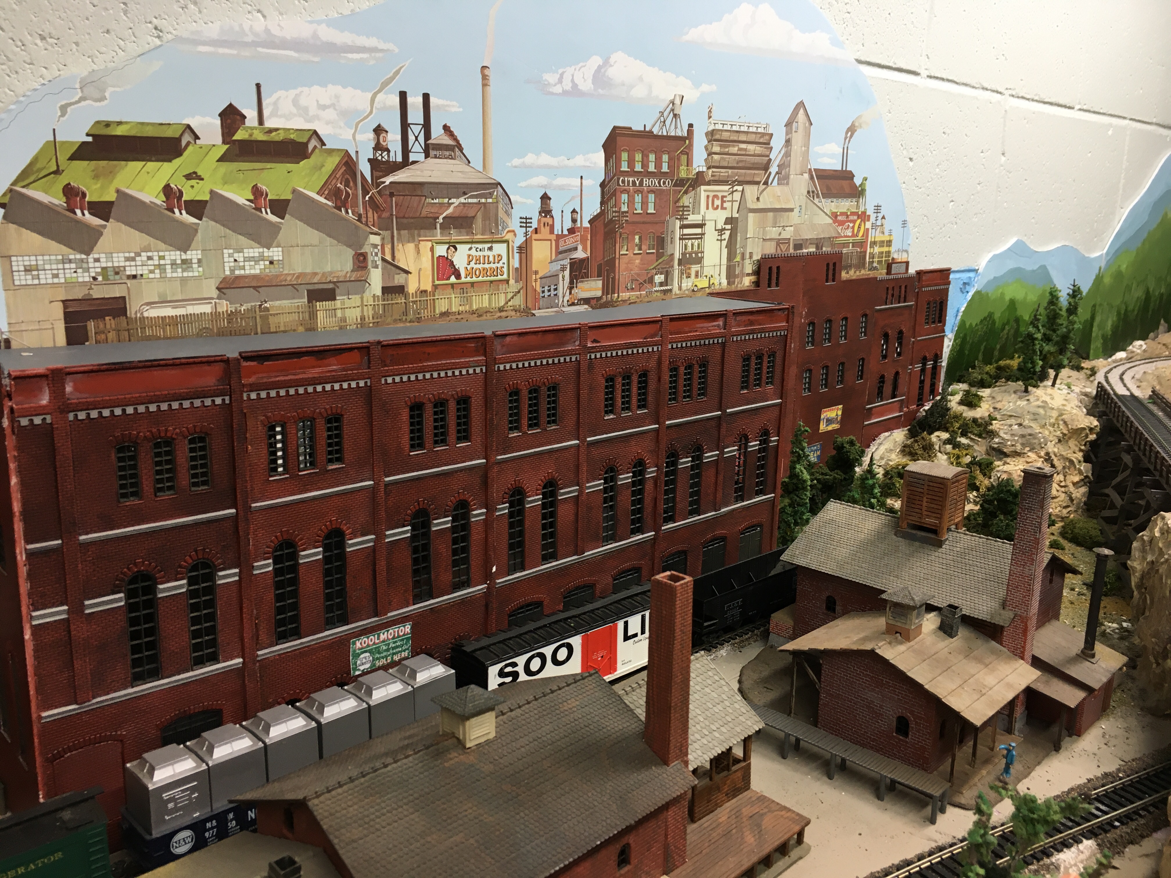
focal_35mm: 29
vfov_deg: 48.2
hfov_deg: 61.7
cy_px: 439
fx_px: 981
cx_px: 586
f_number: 2.2
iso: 50
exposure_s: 1/30
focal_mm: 4.15
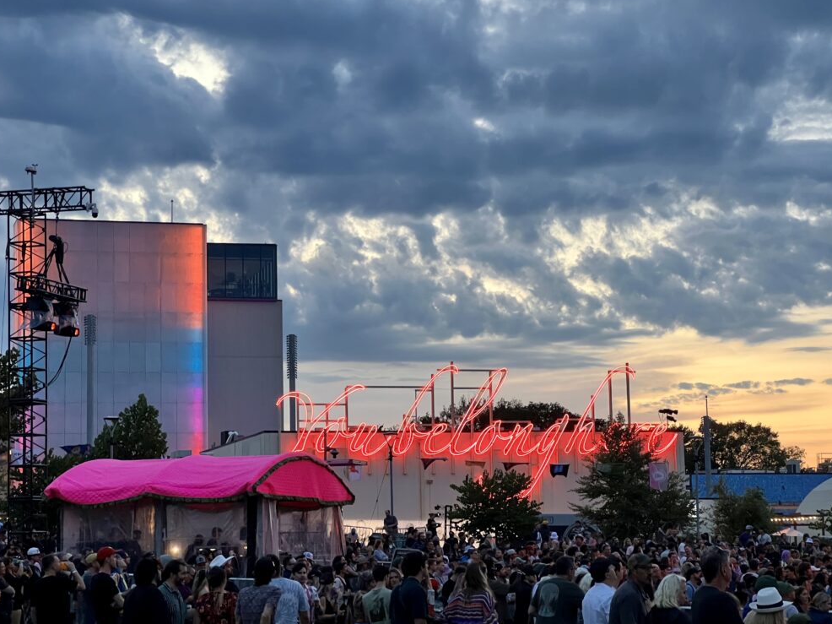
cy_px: 320
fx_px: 1922
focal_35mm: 80
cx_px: 408
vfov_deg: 18.4
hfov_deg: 24.4
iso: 200
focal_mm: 9
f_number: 2.8
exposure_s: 1/40
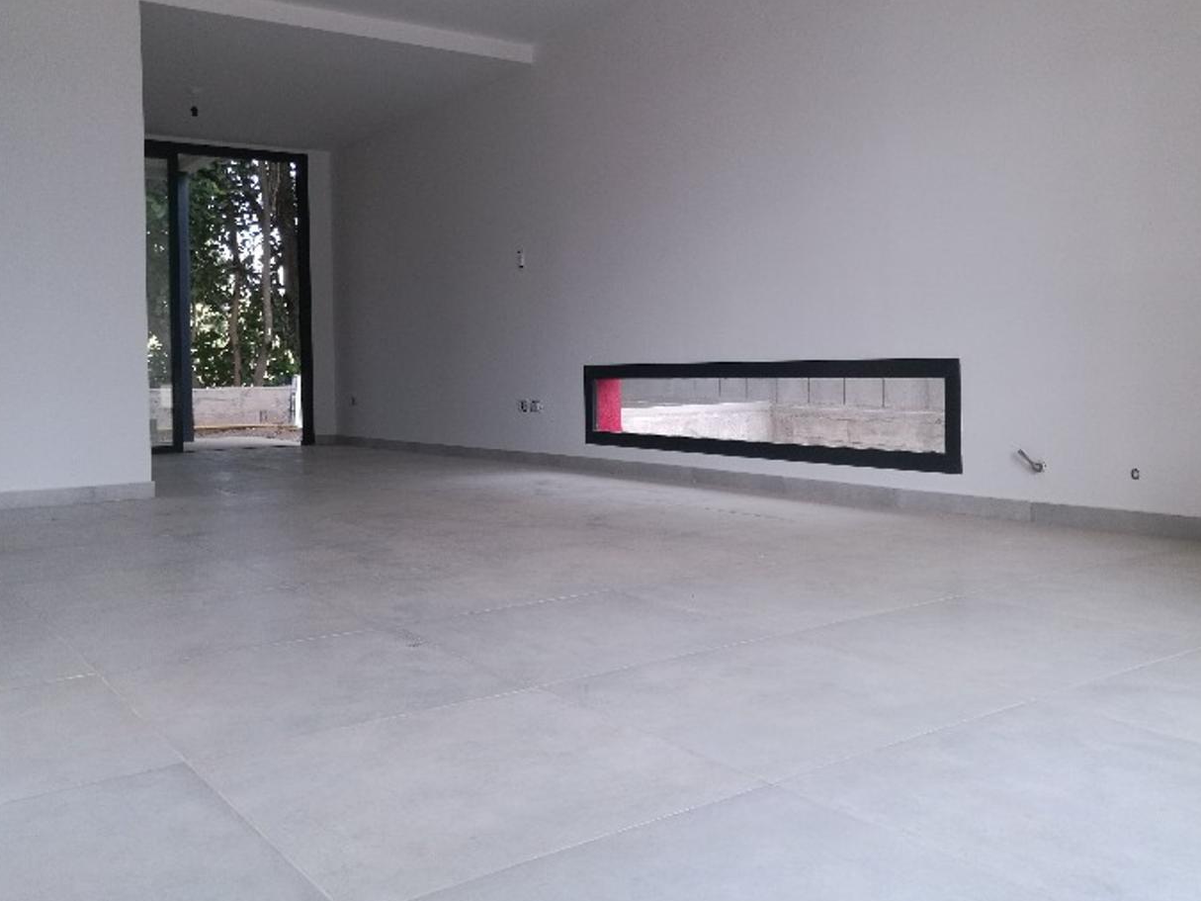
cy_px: 374
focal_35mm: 32
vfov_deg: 44.0
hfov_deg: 56.8
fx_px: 1110
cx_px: 610
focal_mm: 4.04
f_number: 2
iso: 80
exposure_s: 1/100
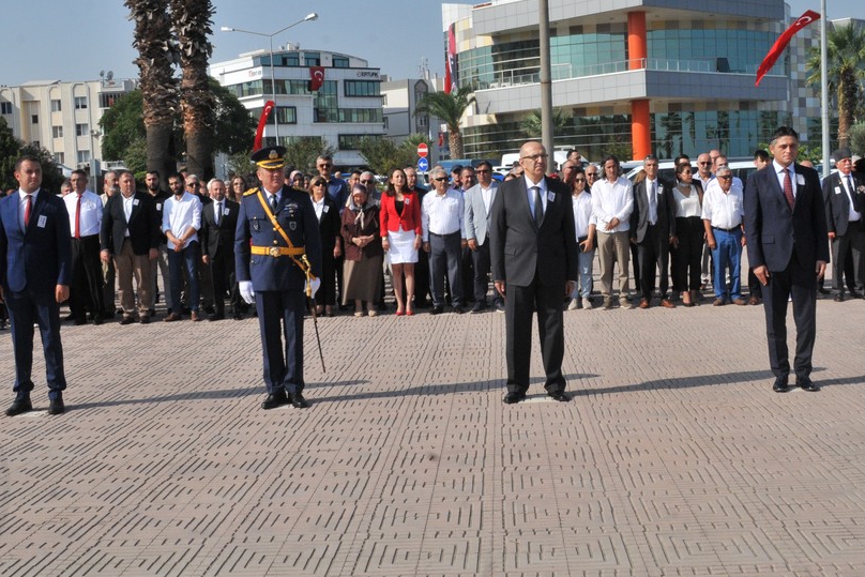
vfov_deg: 27.5
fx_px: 1177
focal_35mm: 49
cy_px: 238
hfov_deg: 40.3
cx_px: 468
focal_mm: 22
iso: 640
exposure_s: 1/640
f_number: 13
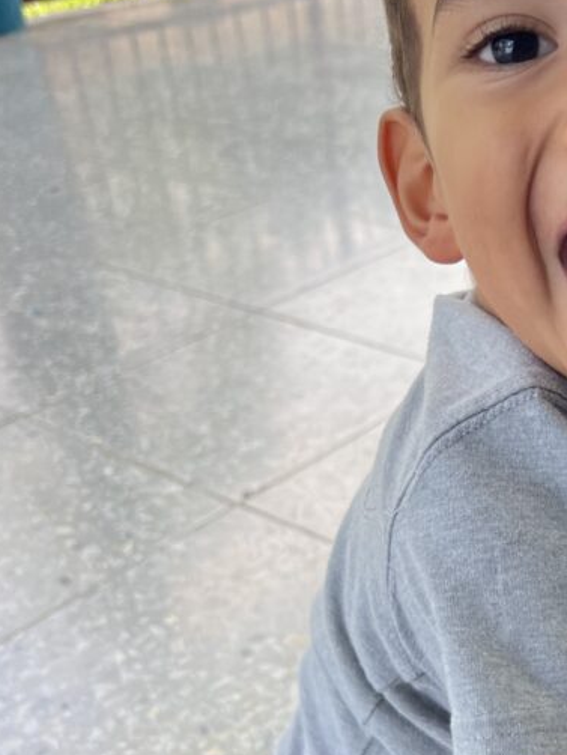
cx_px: 520
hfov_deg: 26.5
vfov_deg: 35.8
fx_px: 1157
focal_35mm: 53
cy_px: 508
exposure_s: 1/632
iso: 50
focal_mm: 5.7
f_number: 1.5
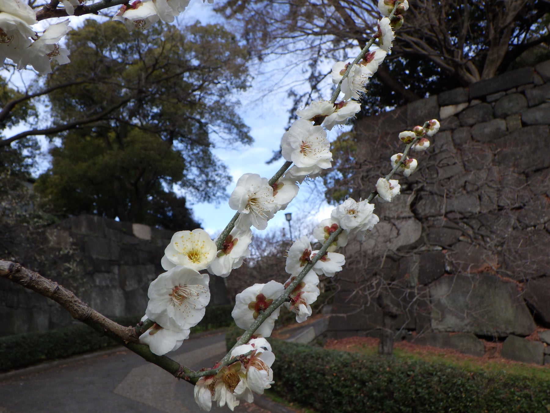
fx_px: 540
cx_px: 275
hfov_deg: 54.0
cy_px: 206
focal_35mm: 34
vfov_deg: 41.8
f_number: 4.6
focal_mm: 6.1
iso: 125
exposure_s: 1/400
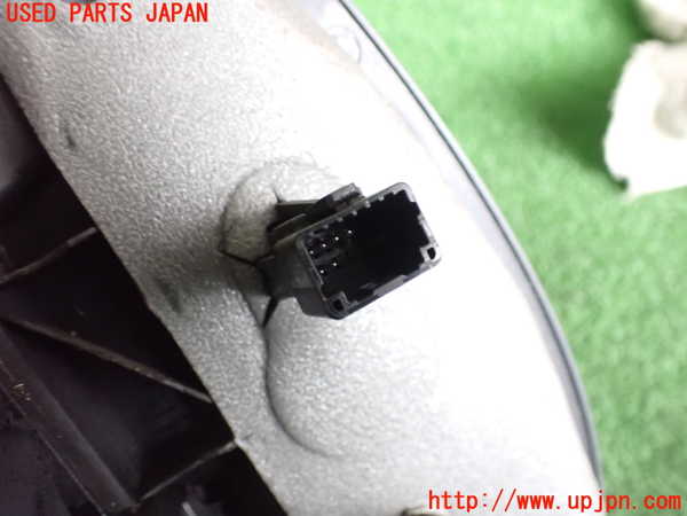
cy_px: 258
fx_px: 595
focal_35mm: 30
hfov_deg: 60.0
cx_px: 344
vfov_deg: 46.8
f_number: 2.3
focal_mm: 5.4
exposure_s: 1/30
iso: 1600
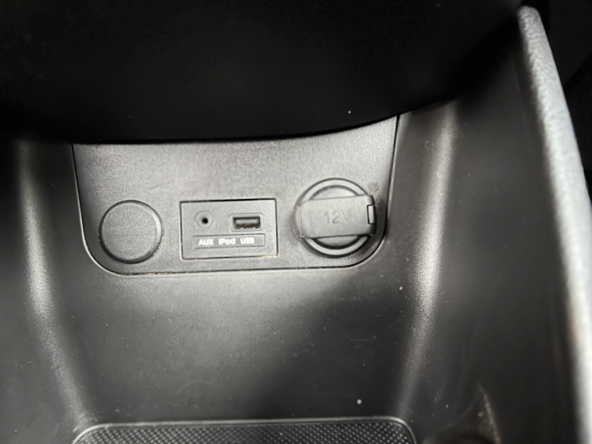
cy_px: 222
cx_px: 296
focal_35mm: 26
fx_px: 445
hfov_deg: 67.3
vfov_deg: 53.1
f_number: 1.5
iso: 640
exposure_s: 1/10
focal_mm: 5.7
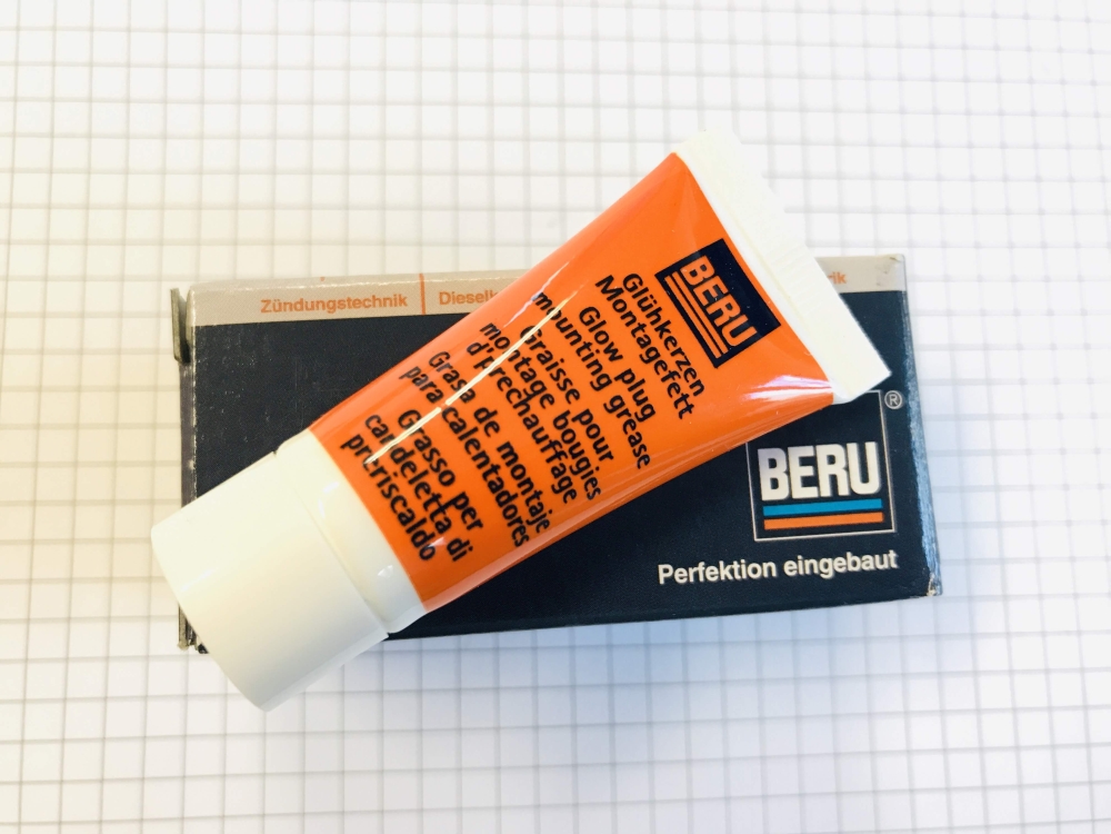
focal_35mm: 28
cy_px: 417
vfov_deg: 49.7
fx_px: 899
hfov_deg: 63.4
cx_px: 556
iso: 40
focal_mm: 3.99
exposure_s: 1/33
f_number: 1.8
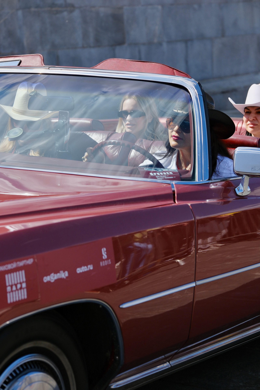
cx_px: 130
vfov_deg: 18.1
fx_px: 1224
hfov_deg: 12.1
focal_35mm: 113
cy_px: 195
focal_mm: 75
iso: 160
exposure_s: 1/1600
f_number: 4
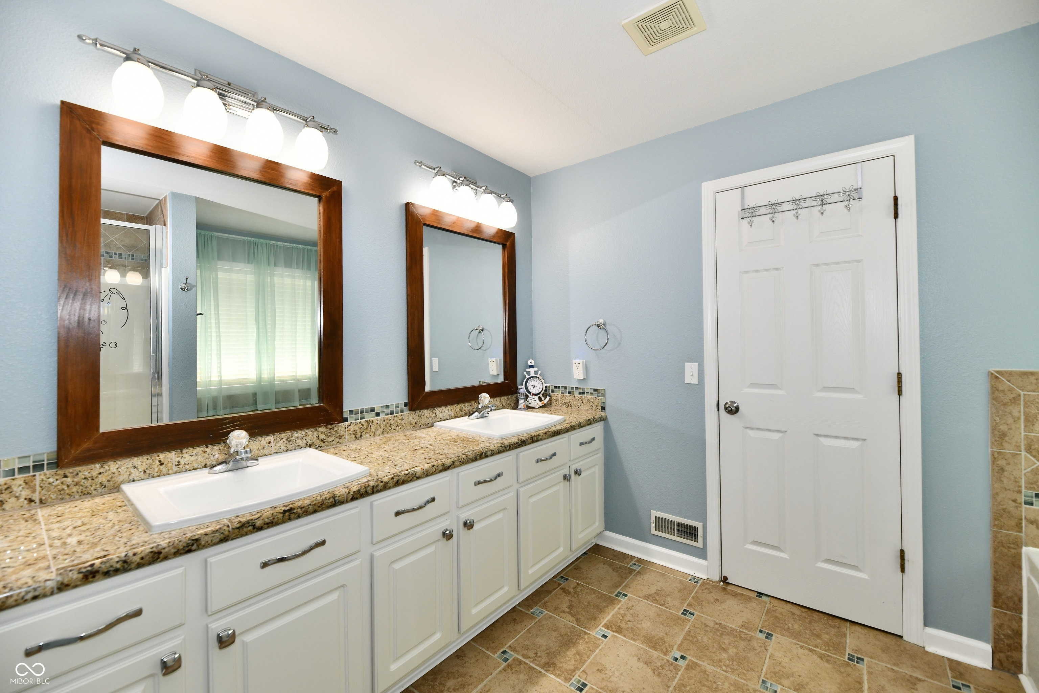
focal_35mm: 14
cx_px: 520
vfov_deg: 81.2
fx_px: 404
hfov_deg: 104.3
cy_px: 346
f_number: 5
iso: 250
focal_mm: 14
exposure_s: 1/100
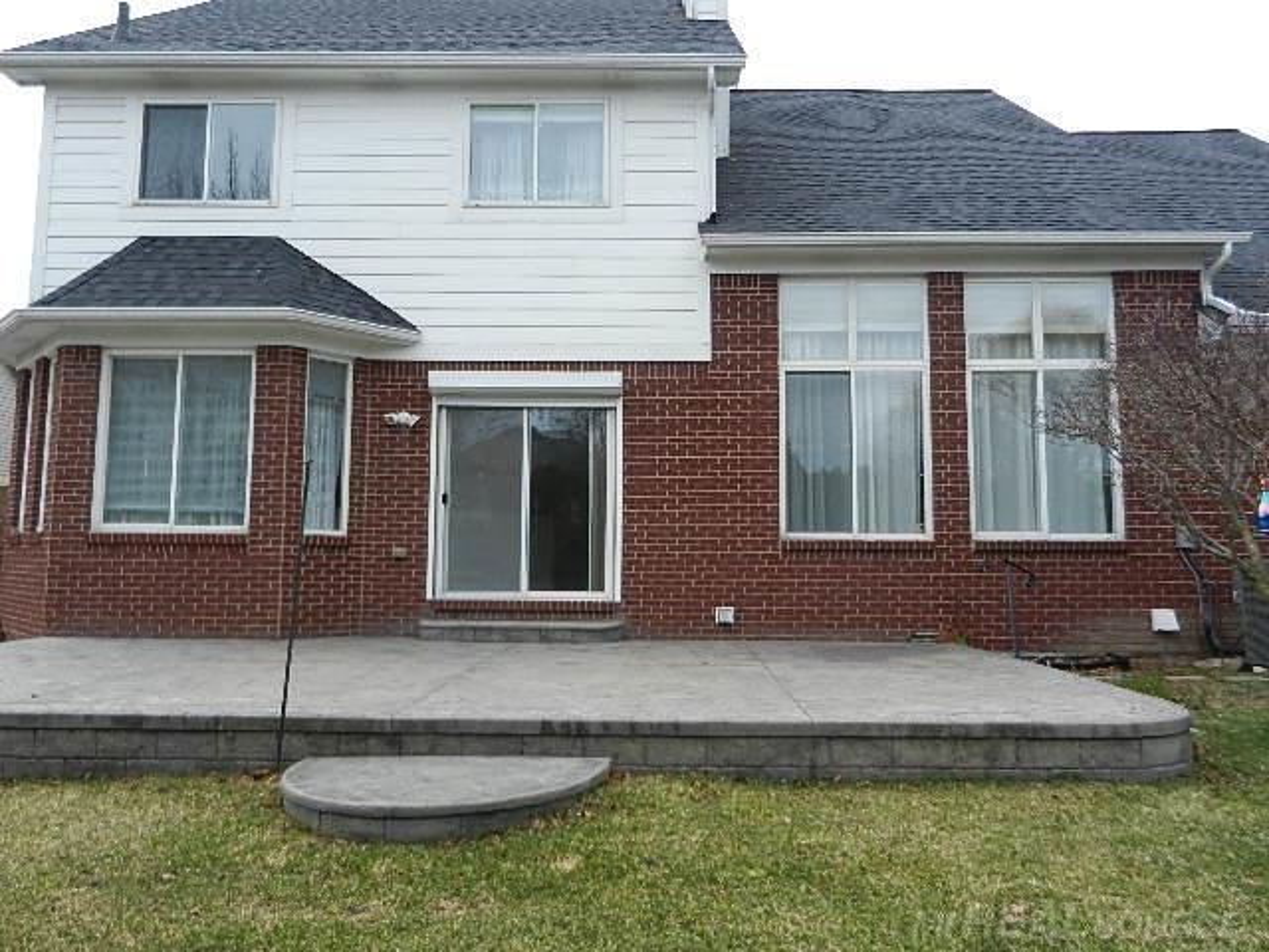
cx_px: 634
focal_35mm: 25
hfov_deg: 69.4
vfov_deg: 54.9
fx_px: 916
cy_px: 476
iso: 160
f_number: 7
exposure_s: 1/800
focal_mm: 4.5
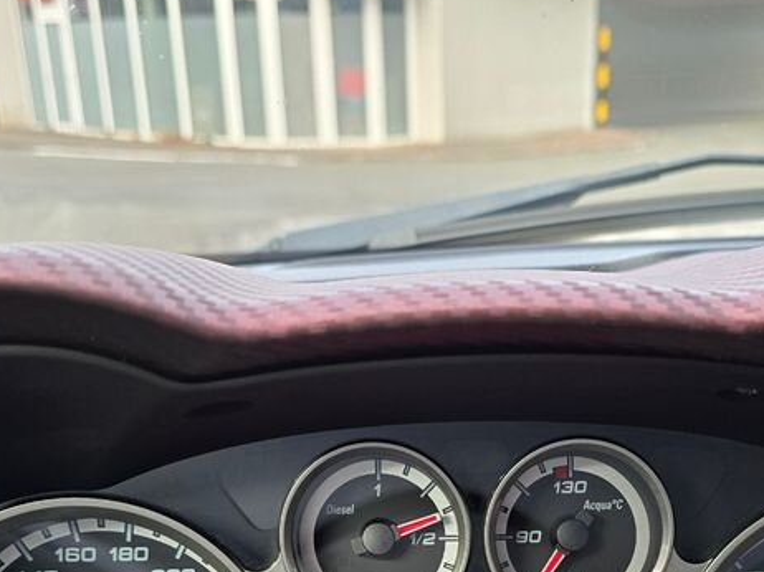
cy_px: 584
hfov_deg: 37.4
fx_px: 1125
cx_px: 456
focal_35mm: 51
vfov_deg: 26.8
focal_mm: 6.3
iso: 125
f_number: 1.7
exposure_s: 1/180
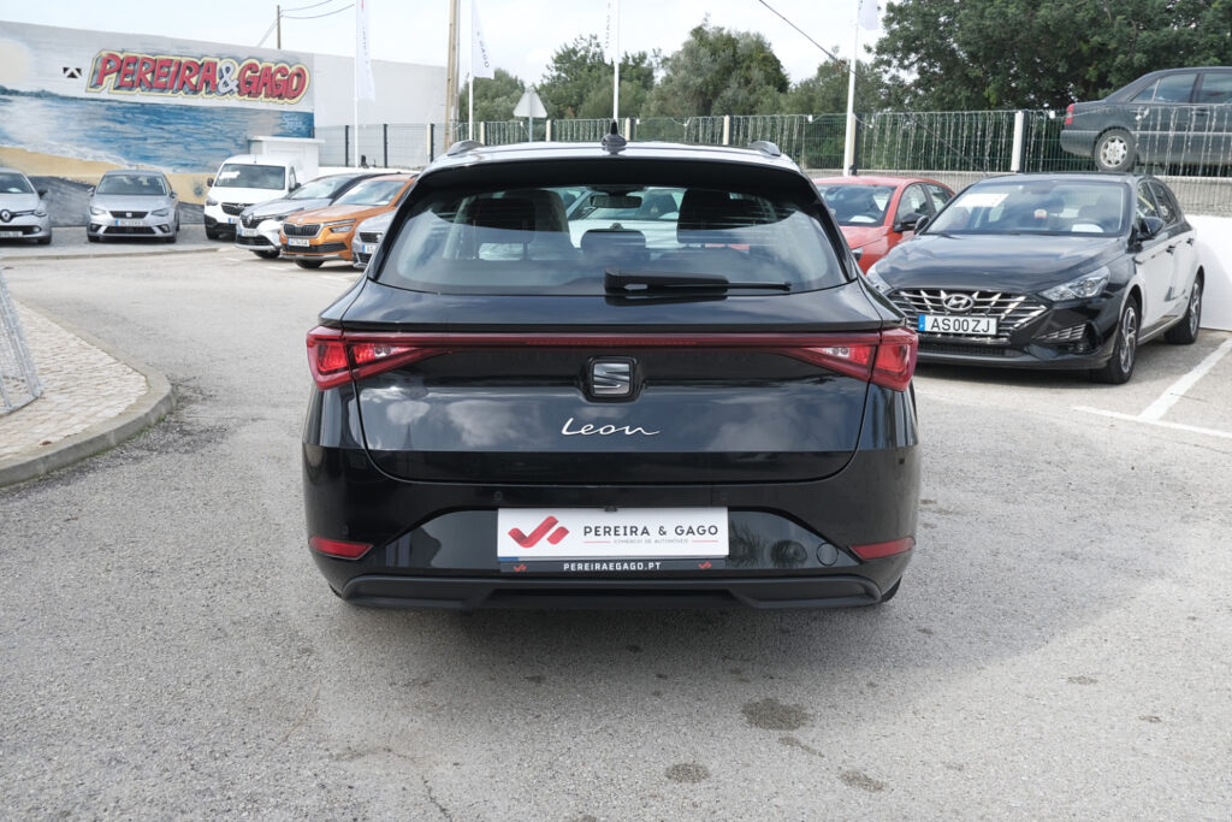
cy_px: 411
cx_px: 616
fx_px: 1164
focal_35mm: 34
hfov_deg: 55.8
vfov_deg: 38.9
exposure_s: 1/100
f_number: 9
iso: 160
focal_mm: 22.8
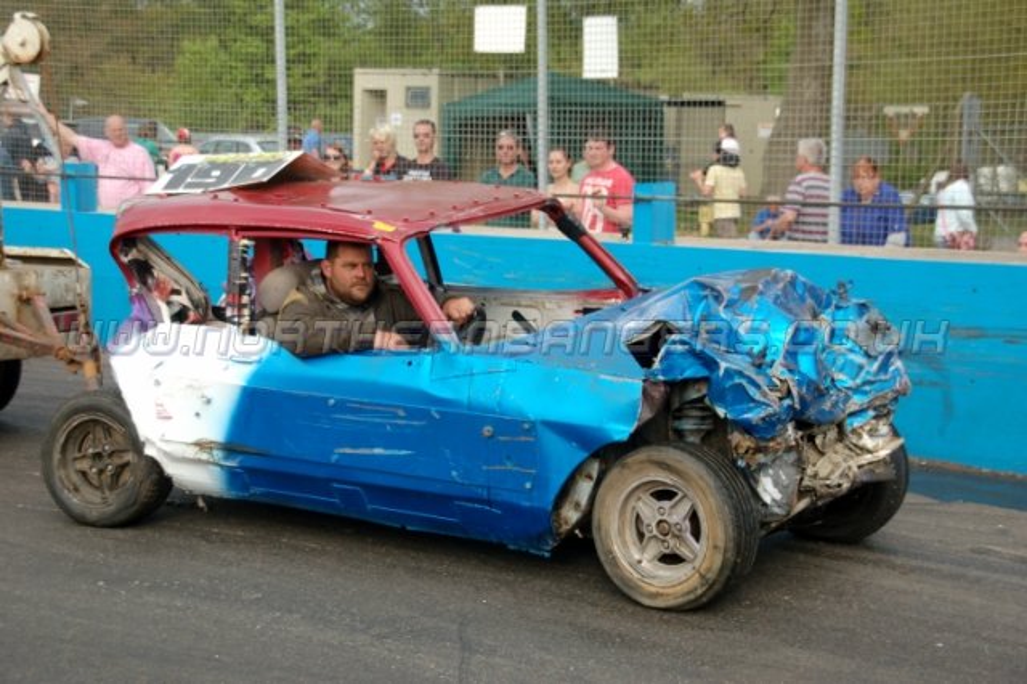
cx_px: 514
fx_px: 1967
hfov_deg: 29.3
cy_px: 342
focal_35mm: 69
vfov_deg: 19.7
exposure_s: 1/500
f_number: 5
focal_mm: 46
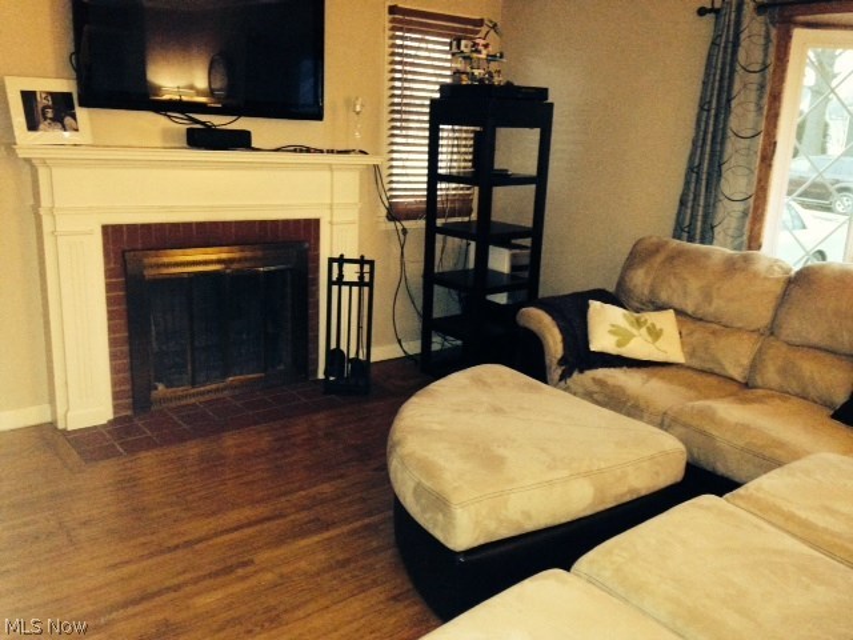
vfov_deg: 42.9
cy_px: 320
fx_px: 813
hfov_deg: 55.4
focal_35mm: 33
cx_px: 426
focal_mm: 4.12
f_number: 2.4
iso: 800
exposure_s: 1/16
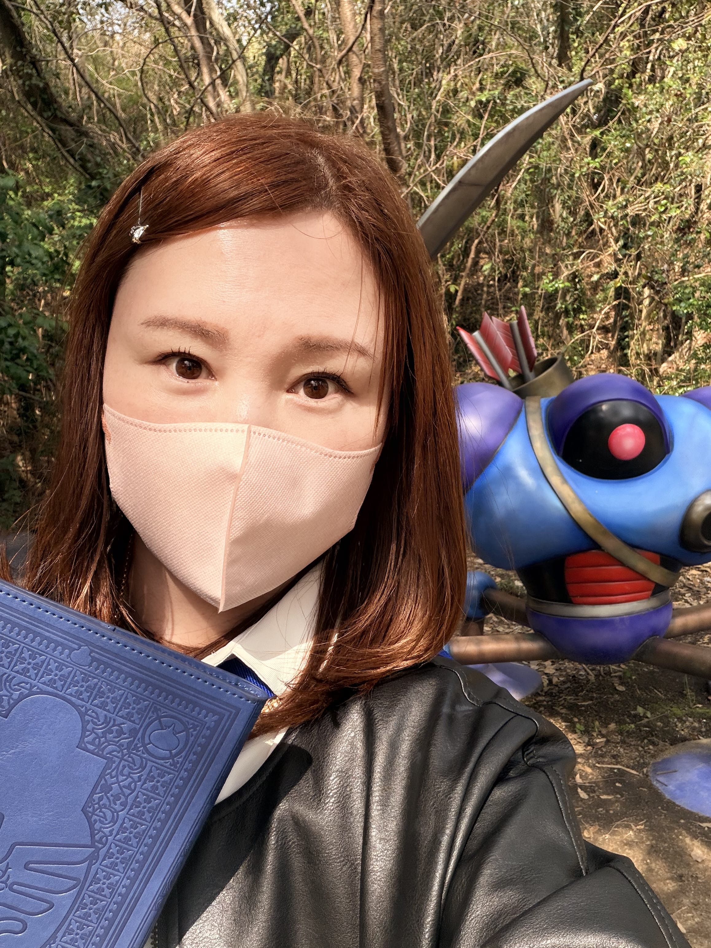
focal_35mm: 30
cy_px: 474
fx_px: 822
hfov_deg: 46.8
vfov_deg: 60.0
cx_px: 356
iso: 25
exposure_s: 1/525
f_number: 1.9
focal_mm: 2.71
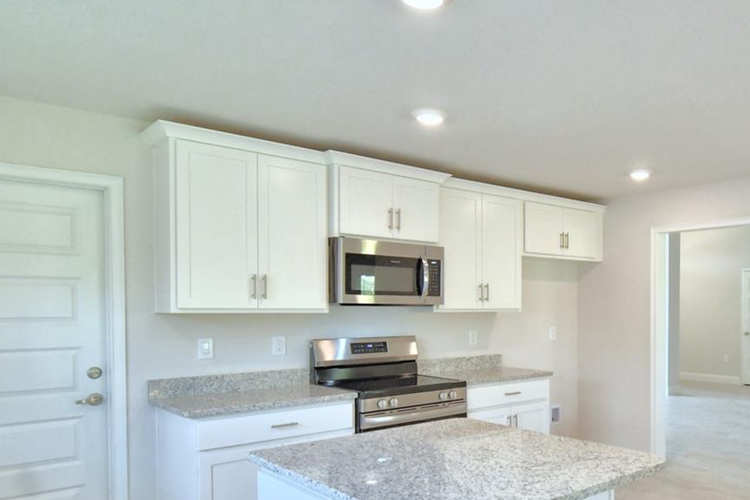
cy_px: 317
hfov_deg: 61.4
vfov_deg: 45.9
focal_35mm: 28
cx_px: 571
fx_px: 583
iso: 400
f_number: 4.5
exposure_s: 1/125
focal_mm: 10
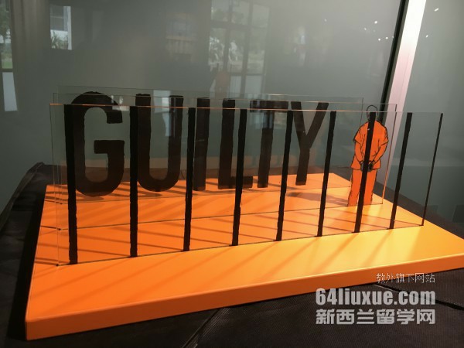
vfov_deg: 48.2
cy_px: 174
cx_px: 232
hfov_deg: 61.7
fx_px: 389
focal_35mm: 29
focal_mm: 4.15
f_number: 2.2
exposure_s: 1/33
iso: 80
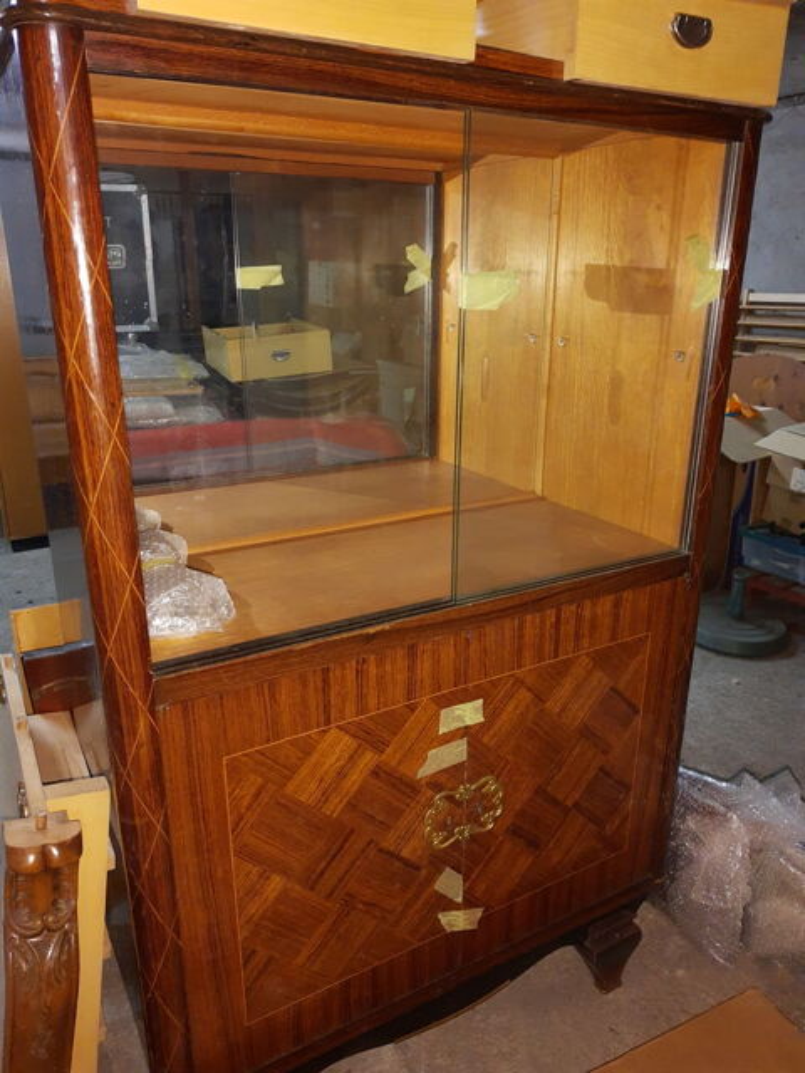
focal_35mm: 26
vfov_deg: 67.3
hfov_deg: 53.1
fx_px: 806
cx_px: 402
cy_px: 536
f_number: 1.7
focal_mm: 4.75
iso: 213
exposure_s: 1/25
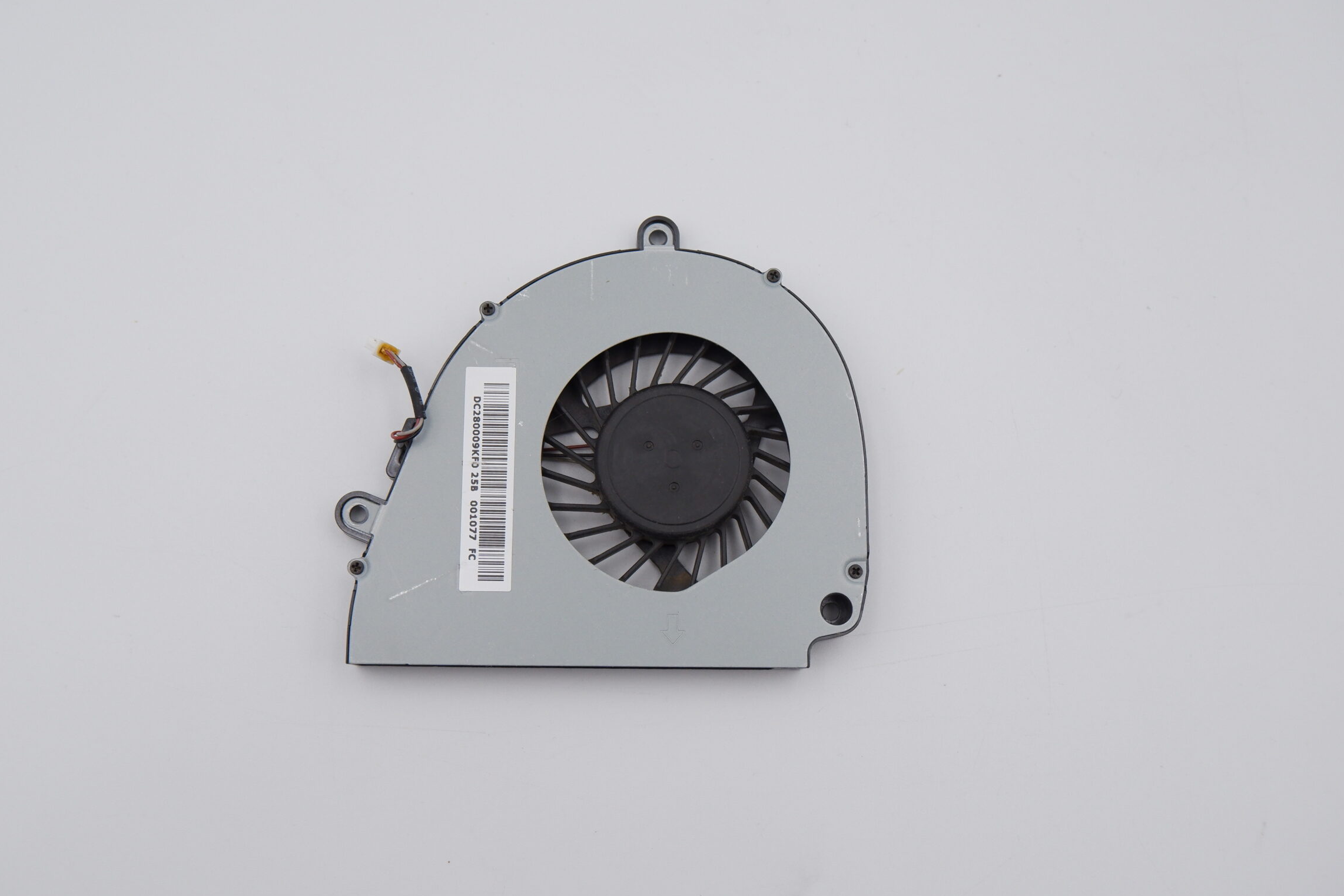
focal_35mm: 37
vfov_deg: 35.9
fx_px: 1381
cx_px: 601
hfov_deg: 51.8
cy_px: 450
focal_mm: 22.1
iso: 800
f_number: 5.6
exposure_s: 1/480
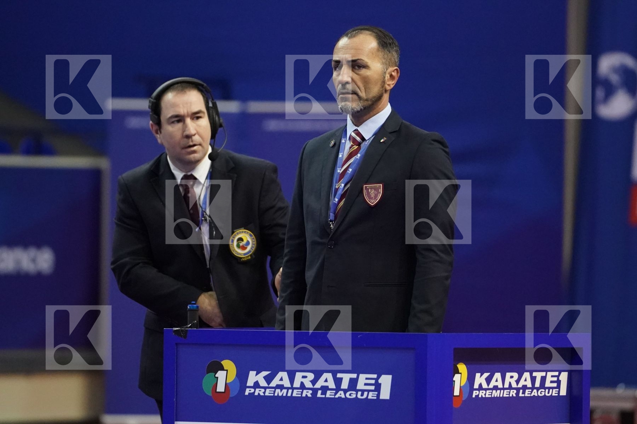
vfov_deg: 4.6
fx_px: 5308
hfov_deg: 6.9
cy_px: 212
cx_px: 318
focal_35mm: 300
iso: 6400
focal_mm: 200
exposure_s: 1/1000
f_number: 2.8
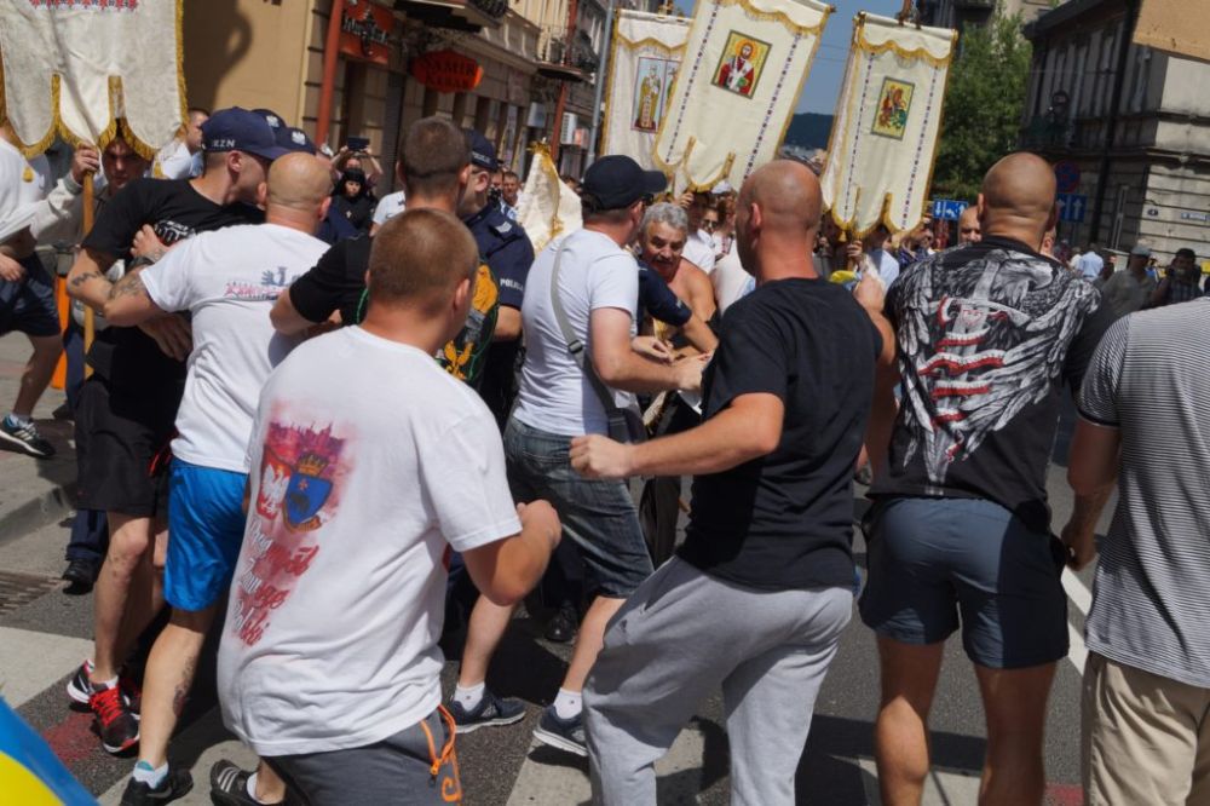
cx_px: 605
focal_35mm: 42
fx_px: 1411
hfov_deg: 46.4
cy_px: 403
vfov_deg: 31.9
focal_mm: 28
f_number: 9
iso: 100
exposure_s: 1/800
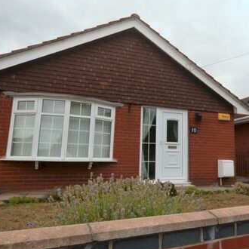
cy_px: 119
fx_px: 220
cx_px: 157
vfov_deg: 59.1
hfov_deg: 58.3
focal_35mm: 27
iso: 100
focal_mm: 10
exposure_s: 1/160
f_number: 6.3
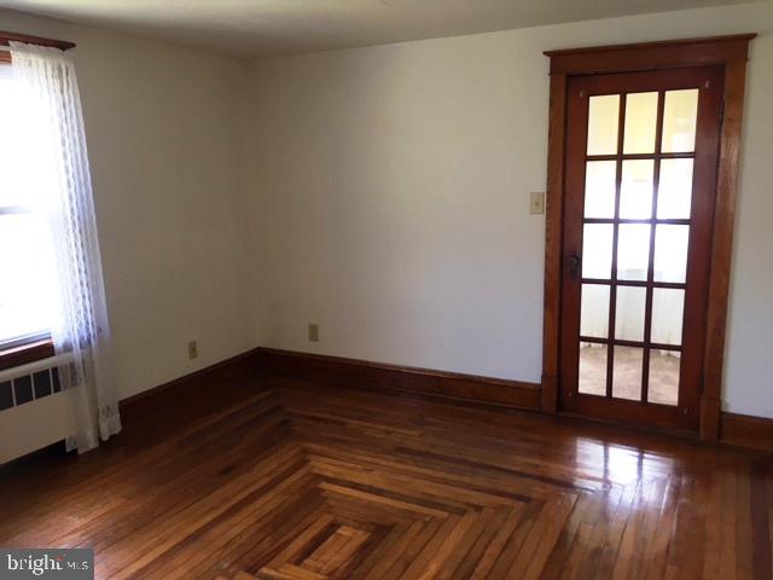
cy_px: 290
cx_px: 386
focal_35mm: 29
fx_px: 648
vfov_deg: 48.2
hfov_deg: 61.7
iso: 25
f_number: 2.2
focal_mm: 4.15
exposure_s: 1/30
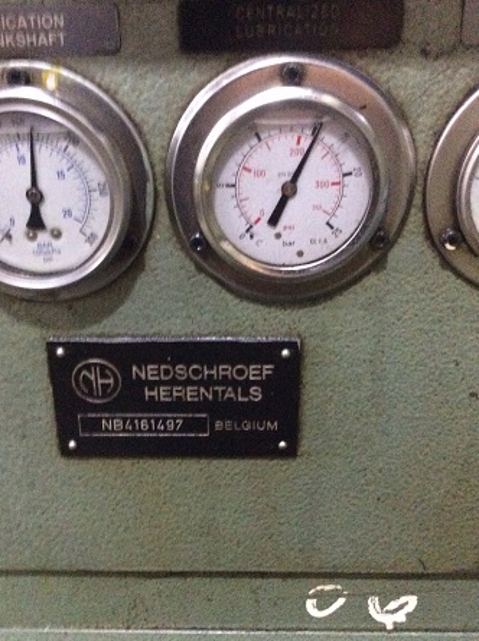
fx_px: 665
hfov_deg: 39.5
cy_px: 315
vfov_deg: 51.4
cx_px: 213
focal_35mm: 36
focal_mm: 3.3
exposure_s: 1/17
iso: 500
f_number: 2.4
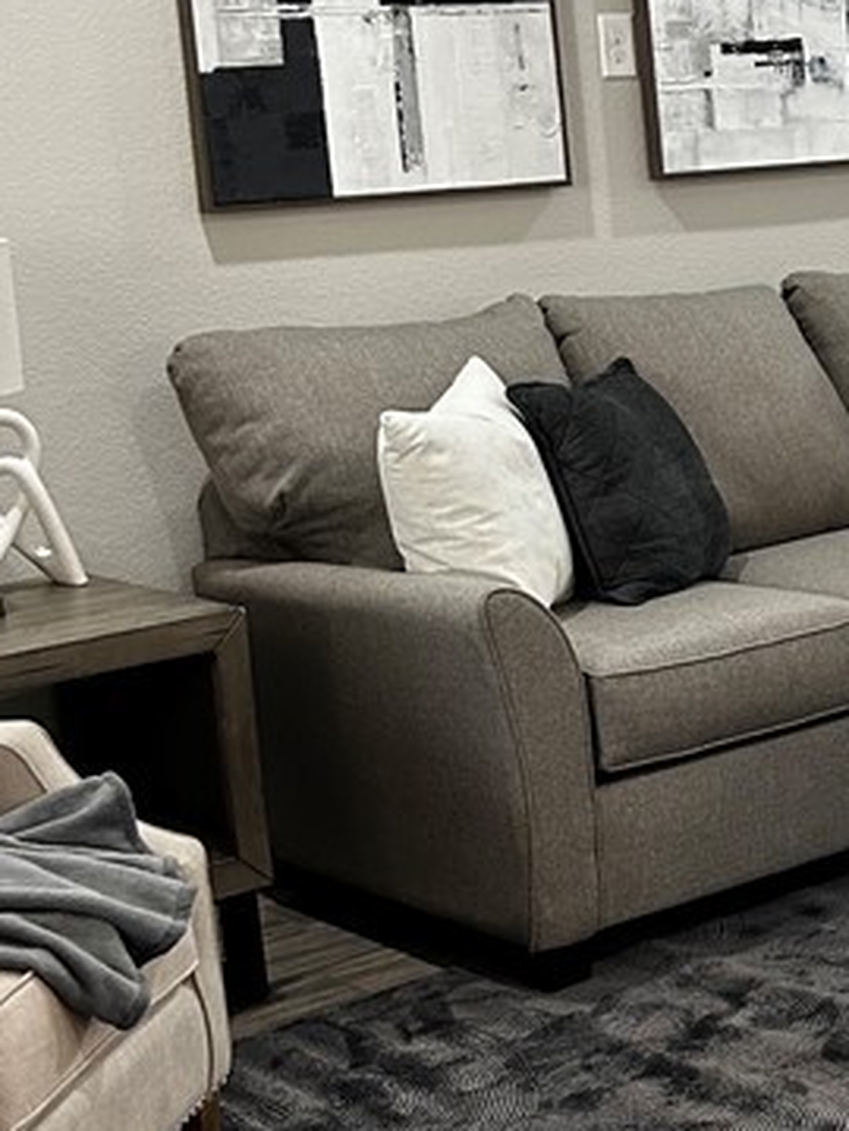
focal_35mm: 74
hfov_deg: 18.9
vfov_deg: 26.3
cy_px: 462
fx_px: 2420
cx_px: 981
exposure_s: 1/60
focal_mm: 5.7
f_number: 1.5
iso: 200
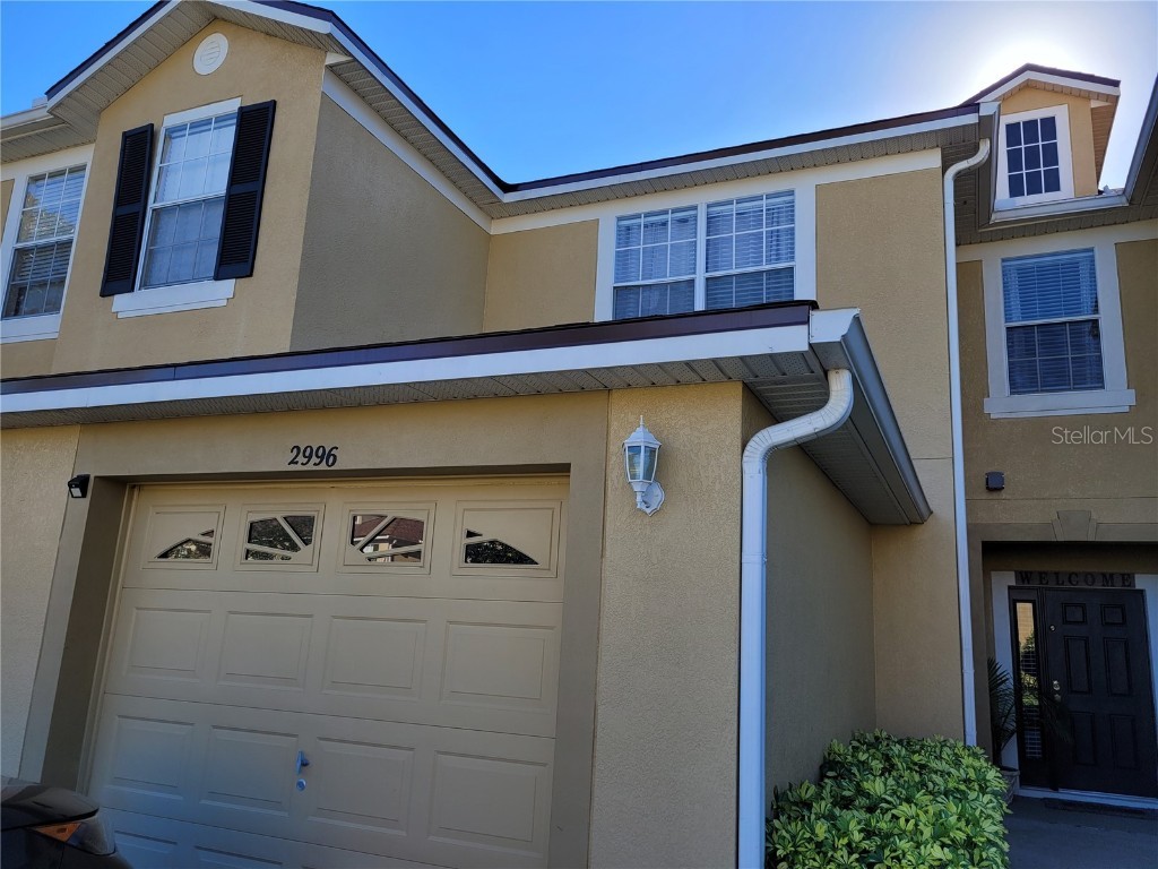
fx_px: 870
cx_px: 579
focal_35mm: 26
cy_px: 434
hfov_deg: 67.3
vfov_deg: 53.1
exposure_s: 1/1114
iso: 40
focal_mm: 5.4
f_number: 1.8
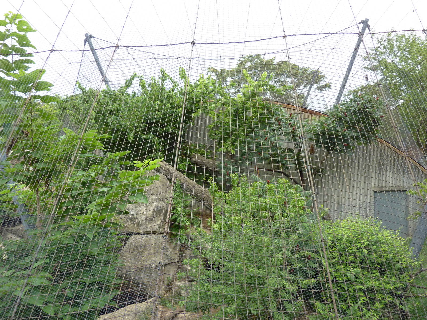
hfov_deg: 69.4
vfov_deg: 54.9
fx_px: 308
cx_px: 214
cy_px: 160
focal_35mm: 25
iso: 250
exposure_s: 1/500
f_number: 3.3
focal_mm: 4.1
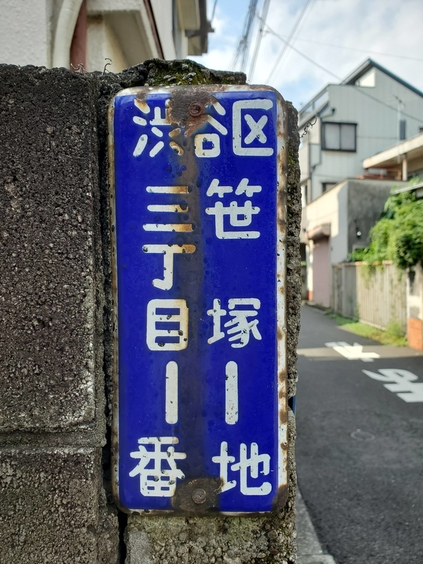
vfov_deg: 67.3
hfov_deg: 53.1
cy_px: 282
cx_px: 212
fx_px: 424
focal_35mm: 26
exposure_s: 1/505
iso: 50
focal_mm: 4.3
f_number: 2.4
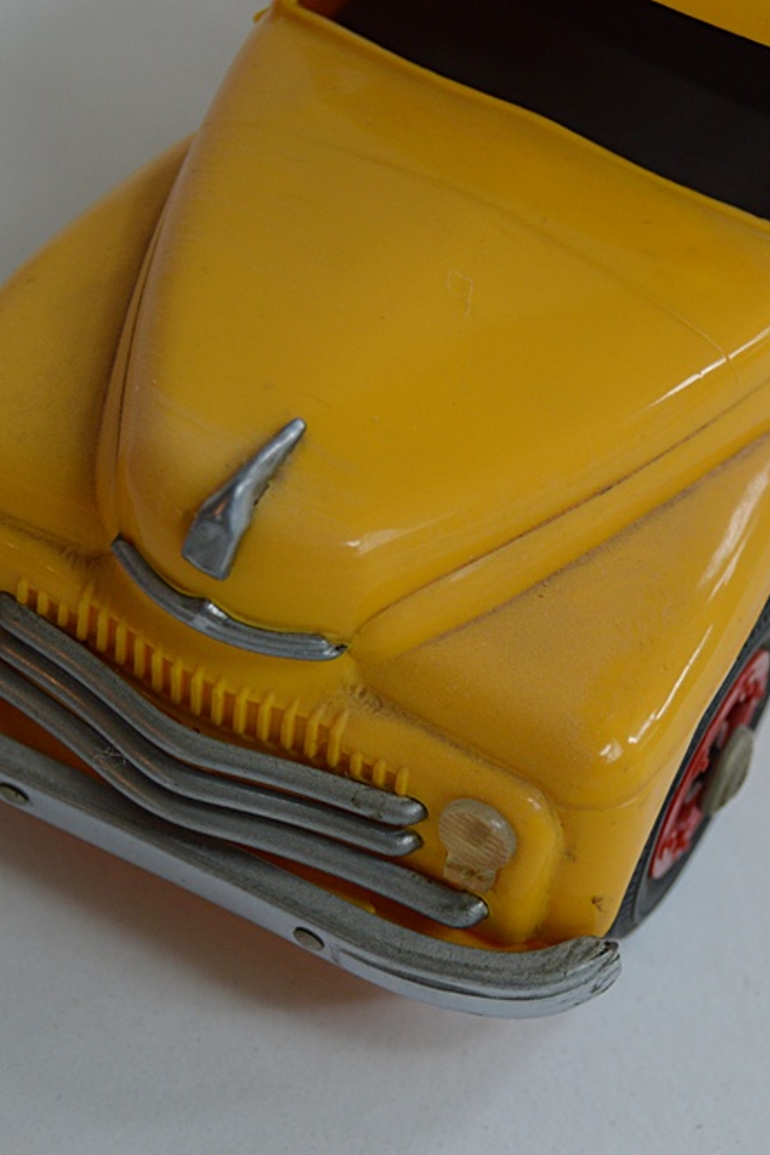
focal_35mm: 104
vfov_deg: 19.6
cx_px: 481
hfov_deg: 13.2
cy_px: 578
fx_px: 3336
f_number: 5.3
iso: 400
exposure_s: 1/100
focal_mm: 46
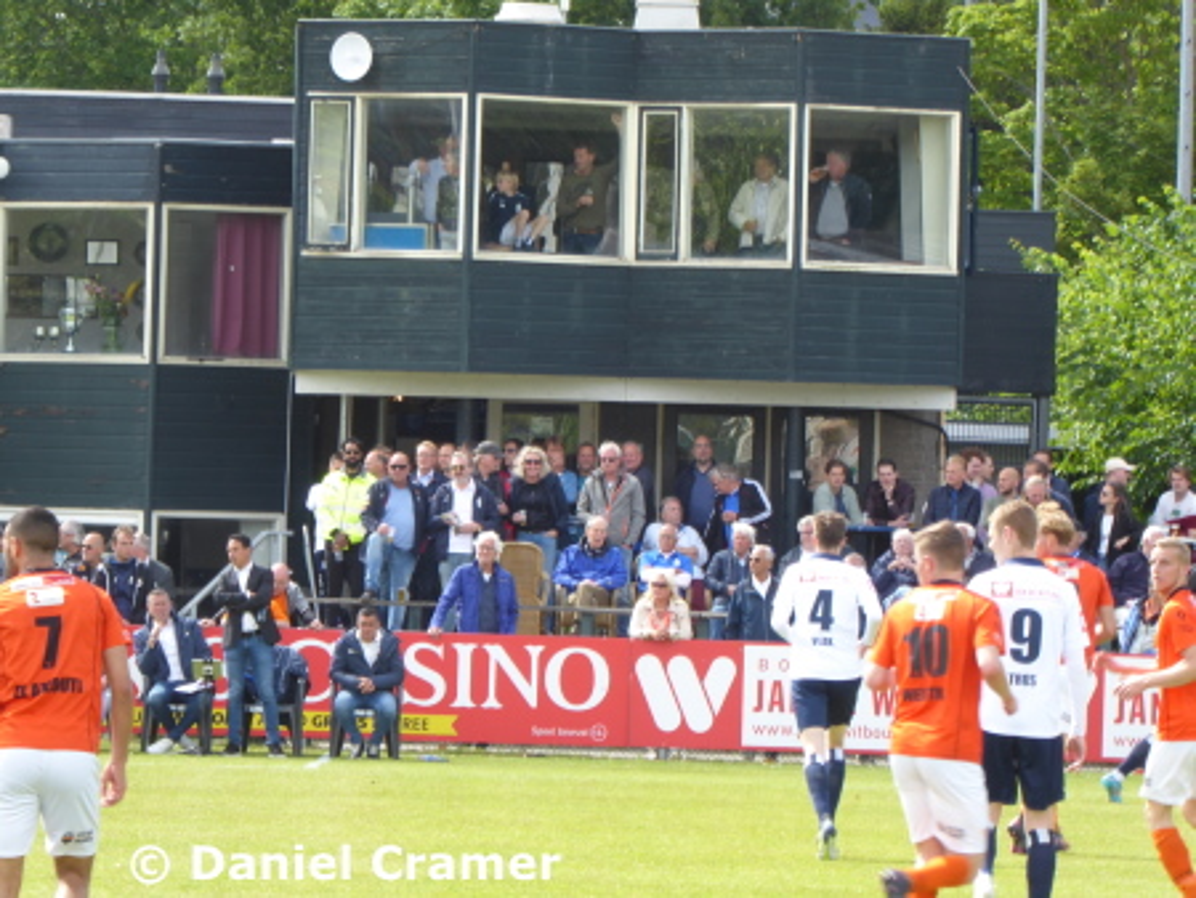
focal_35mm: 300
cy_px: 449
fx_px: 10371
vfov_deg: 5.0
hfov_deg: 6.6
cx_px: 598
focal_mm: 53.8
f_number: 5.8
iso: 100
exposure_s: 1/80
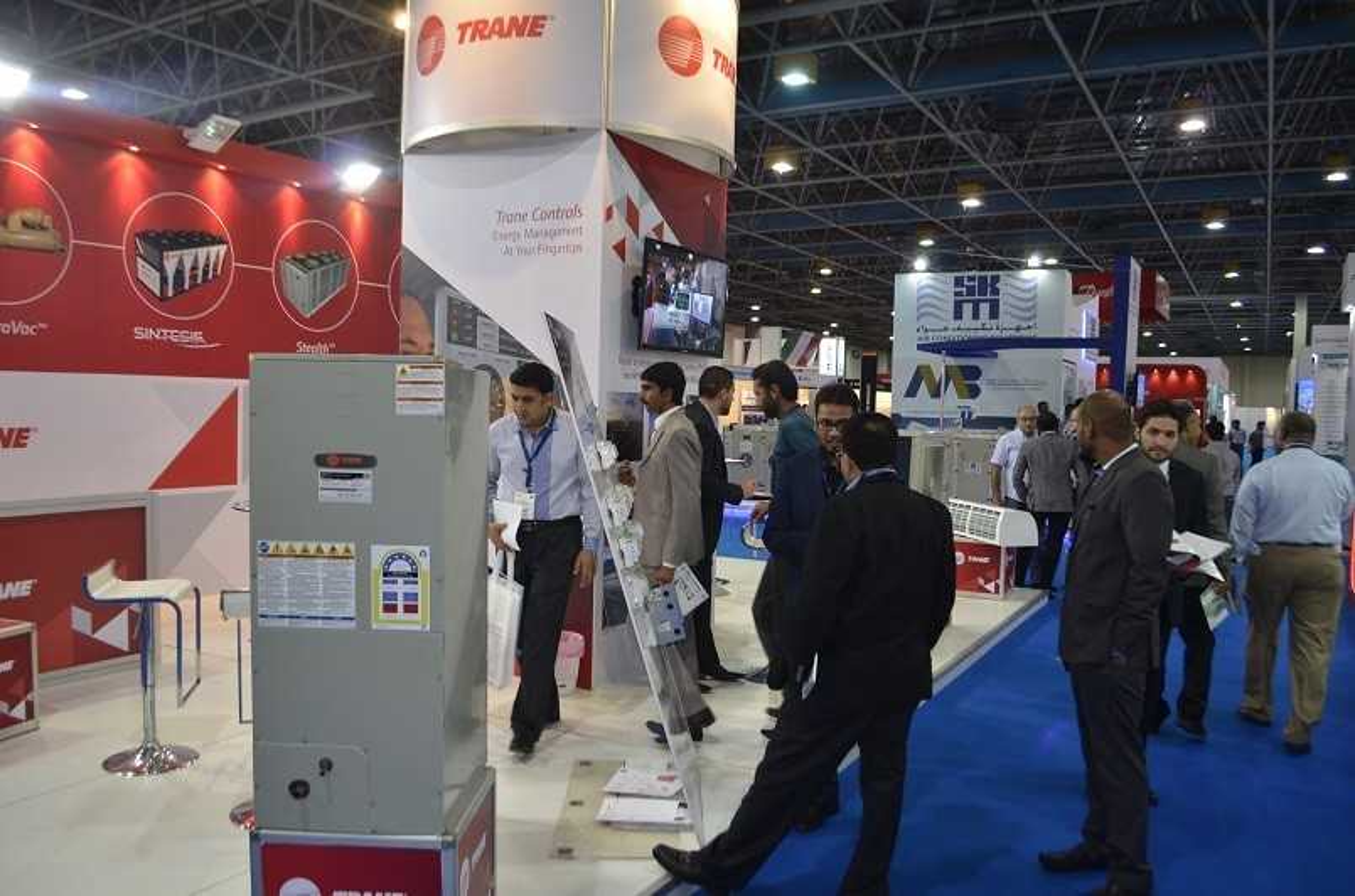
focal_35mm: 27
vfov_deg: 47.7
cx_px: 678
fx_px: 1014
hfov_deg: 67.5
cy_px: 448
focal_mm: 18
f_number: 3.5
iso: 450
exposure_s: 1/60
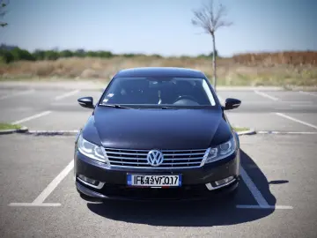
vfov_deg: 29.1
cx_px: 158
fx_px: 458
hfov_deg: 38.2
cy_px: 119
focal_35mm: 50
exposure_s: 1/1882
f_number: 0.95
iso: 50
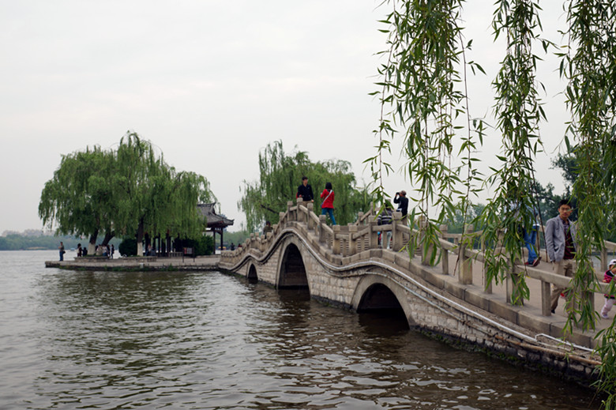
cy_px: 205
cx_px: 308
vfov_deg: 34.2
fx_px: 667
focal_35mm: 39
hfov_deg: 49.6
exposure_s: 1/200
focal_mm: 26
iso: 100
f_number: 7.1
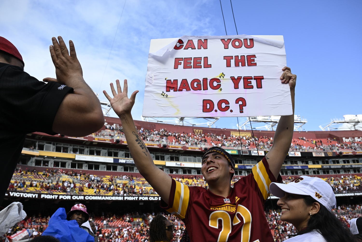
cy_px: 121
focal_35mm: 30
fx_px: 307
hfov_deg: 61.1
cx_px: 181
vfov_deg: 43.0
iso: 400
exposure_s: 1/1000
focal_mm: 30.5
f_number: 6.3
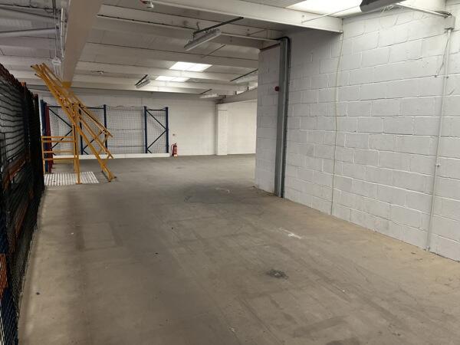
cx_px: 230
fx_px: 346
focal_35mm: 26
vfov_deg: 53.1
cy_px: 172
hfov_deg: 67.3
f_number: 1.6
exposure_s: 1/120
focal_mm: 5.1
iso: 125
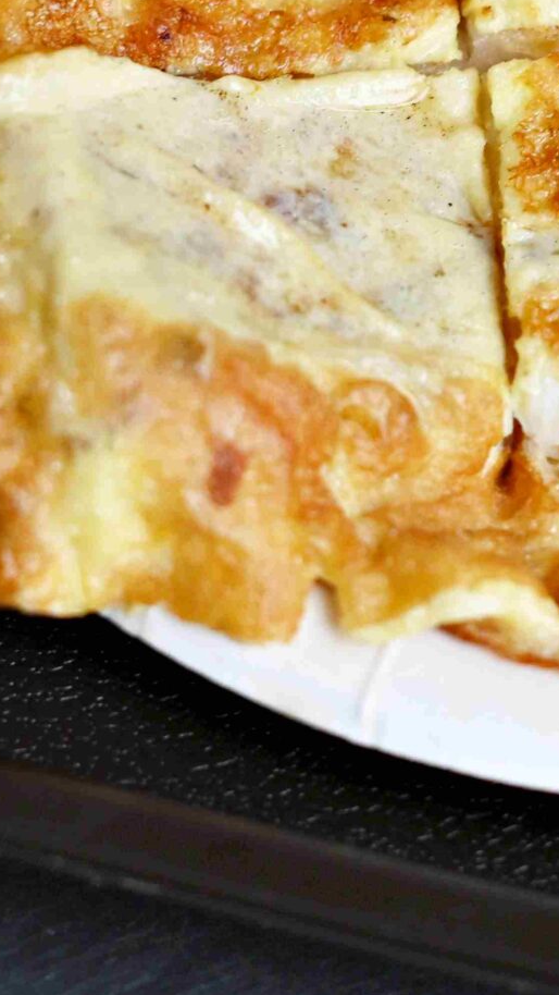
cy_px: 71
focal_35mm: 220
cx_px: 696
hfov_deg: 5.5
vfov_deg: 9.7
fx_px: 5798
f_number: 3.2
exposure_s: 1/160
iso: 250
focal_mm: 50
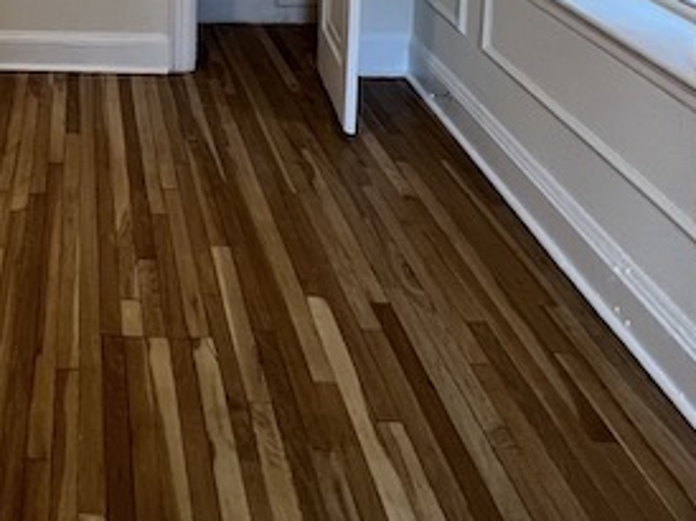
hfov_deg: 44.2
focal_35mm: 38
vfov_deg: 28.9
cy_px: -193
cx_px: 58
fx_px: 763
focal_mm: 1.57
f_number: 1.8
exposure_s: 1/60
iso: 160
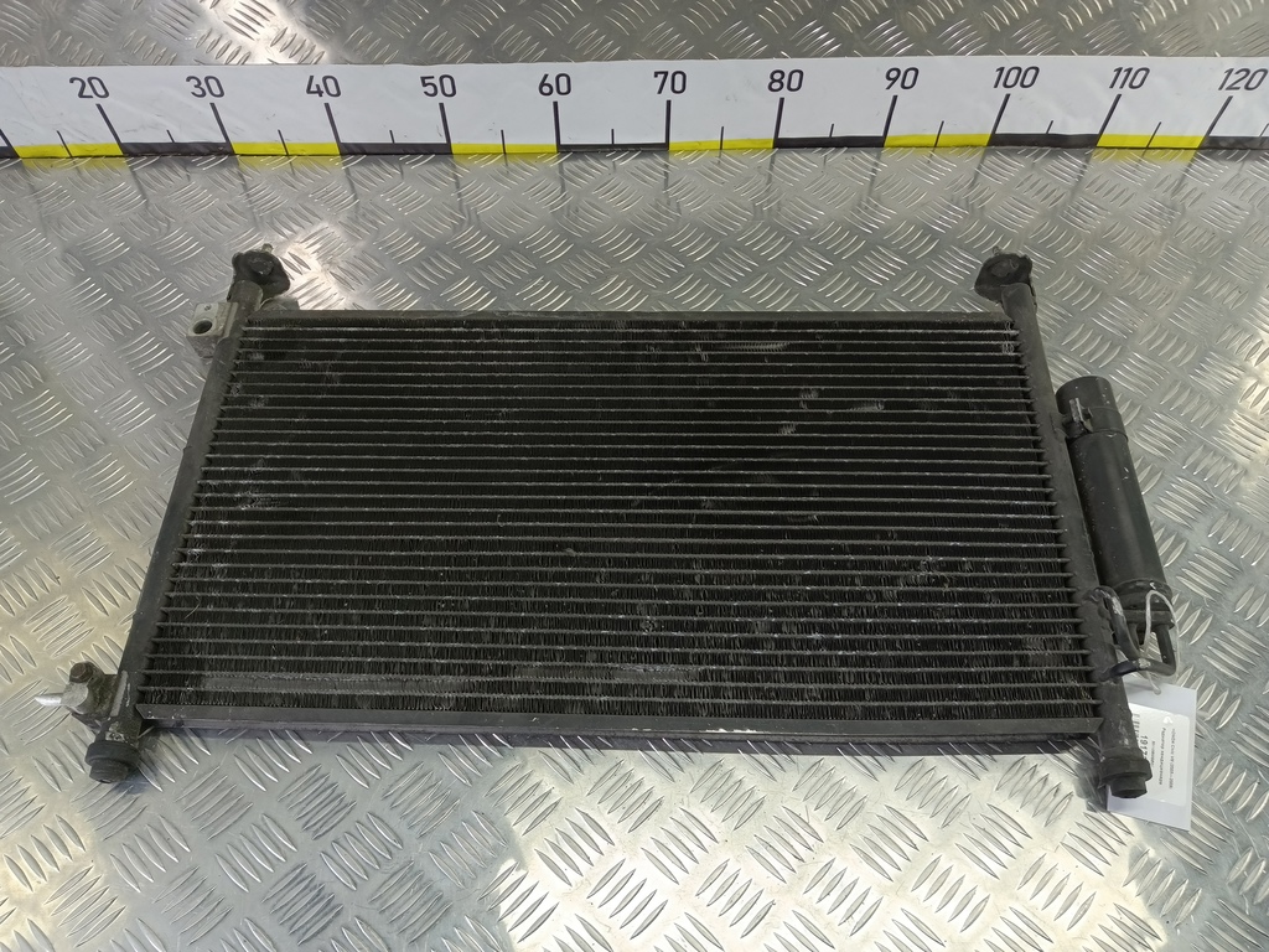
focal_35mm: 23
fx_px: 843
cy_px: 476
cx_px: 634
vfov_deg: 58.9
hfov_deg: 73.9
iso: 128
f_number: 1.6
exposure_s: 1/50
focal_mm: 4.11
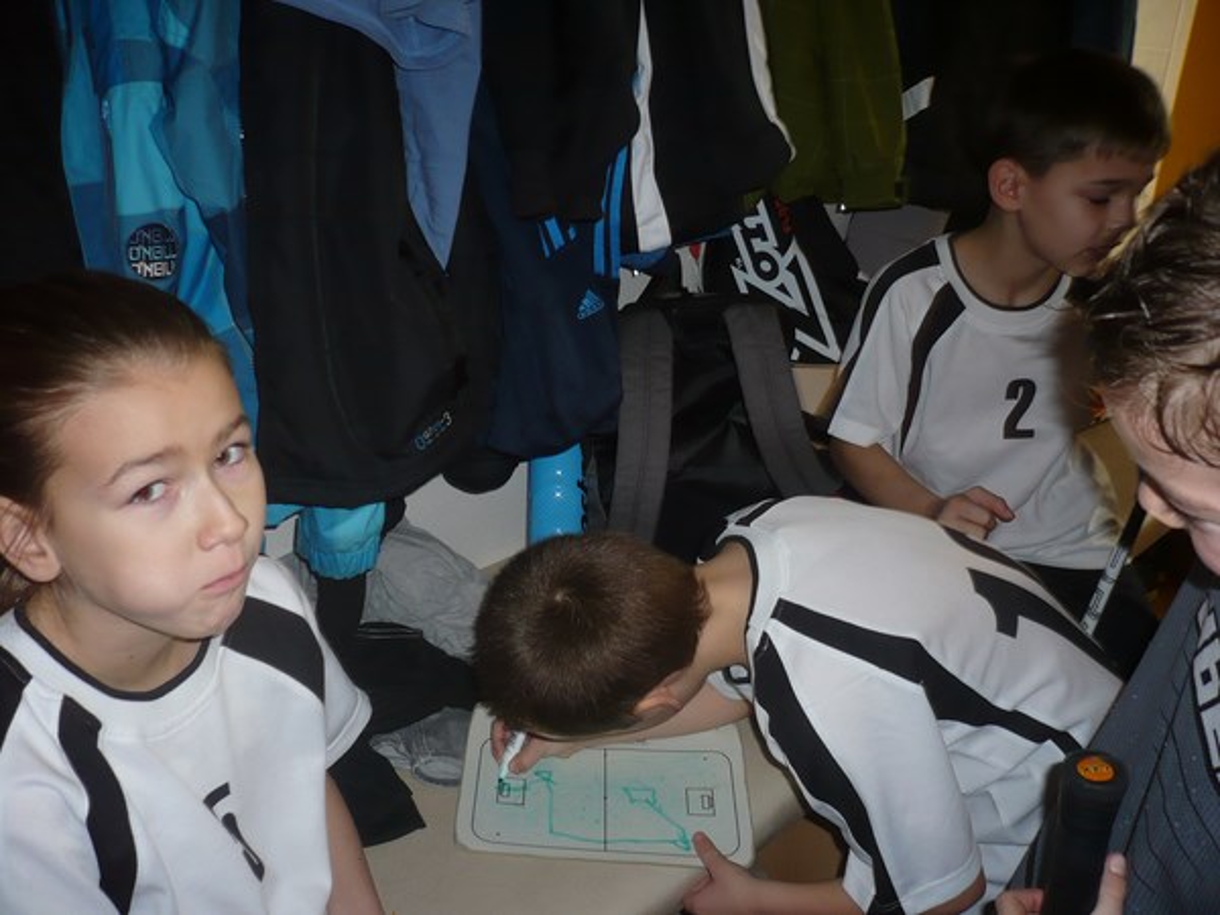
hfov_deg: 52.6
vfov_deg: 40.7
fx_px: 1234
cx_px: 610
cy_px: 458
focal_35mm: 35
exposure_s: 1/30
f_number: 2.8
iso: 100
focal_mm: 5.8
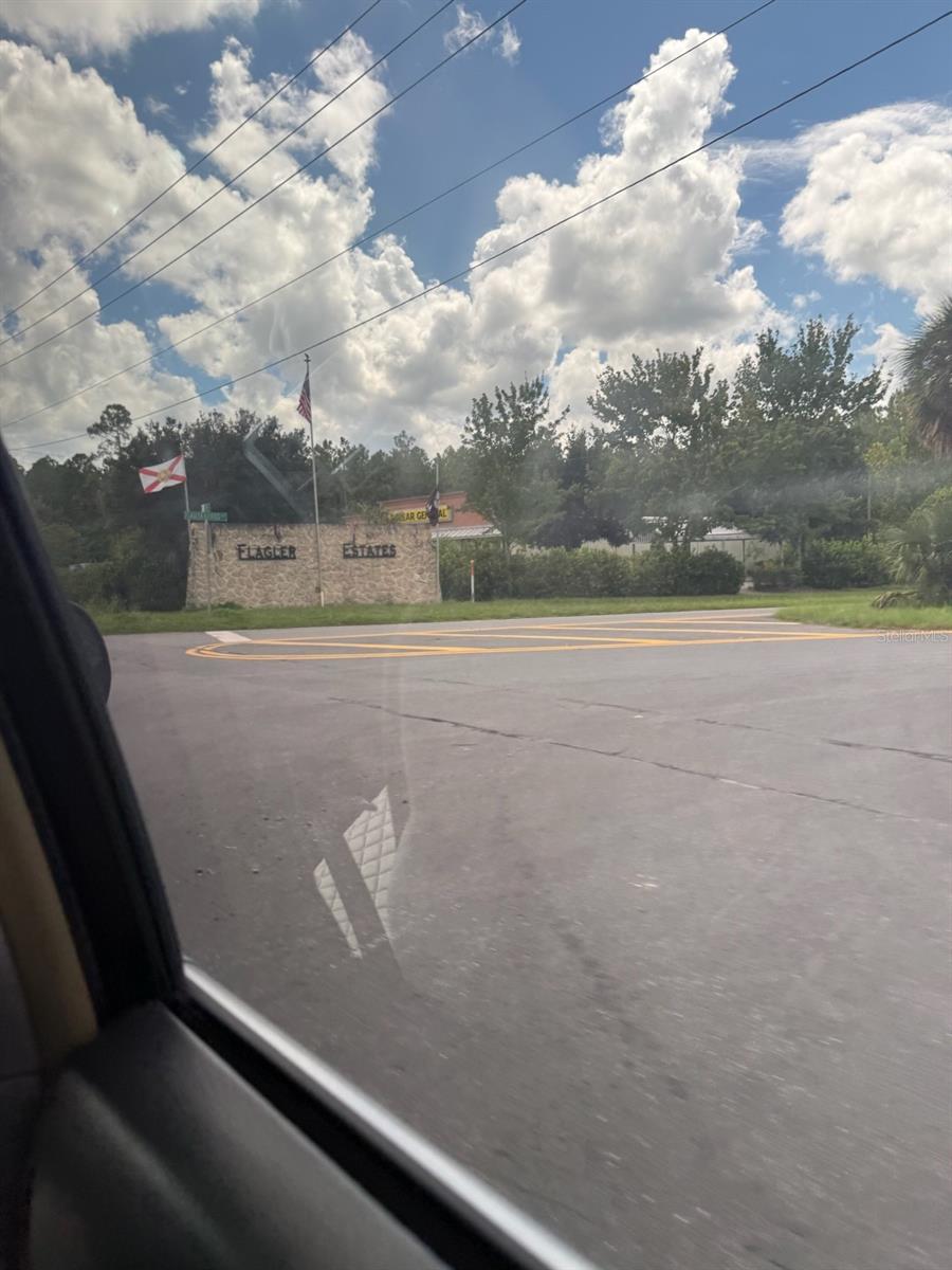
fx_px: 880
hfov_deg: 56.8
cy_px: 635
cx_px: 476
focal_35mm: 24
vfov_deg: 71.6
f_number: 1.78
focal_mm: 6.76
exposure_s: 1/130
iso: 50
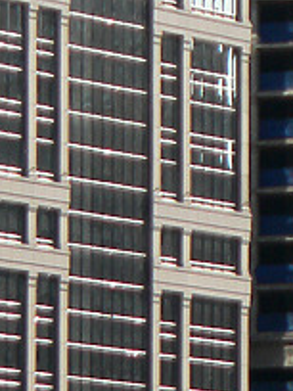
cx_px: 552
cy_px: 109
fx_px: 8758
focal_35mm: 776
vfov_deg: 2.6
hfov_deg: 1.9
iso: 80
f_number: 3.7
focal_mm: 29.4
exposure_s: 1/500
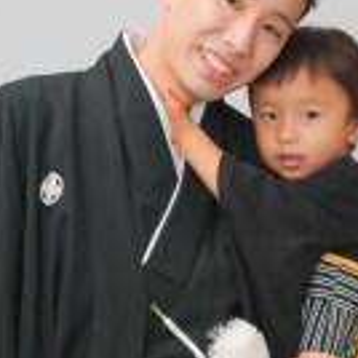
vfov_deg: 10.6
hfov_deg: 10.6
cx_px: 278
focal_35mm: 165
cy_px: 294
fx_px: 1931
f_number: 5.6
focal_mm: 36.2
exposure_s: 1/125
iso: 200
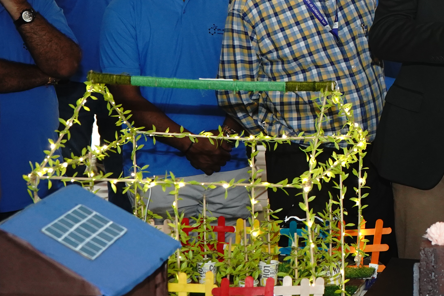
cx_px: 585
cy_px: 23
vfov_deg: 11.4
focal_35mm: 119
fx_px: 1467
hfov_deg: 16.2
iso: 2000
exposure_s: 1/125
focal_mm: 43
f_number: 5.6
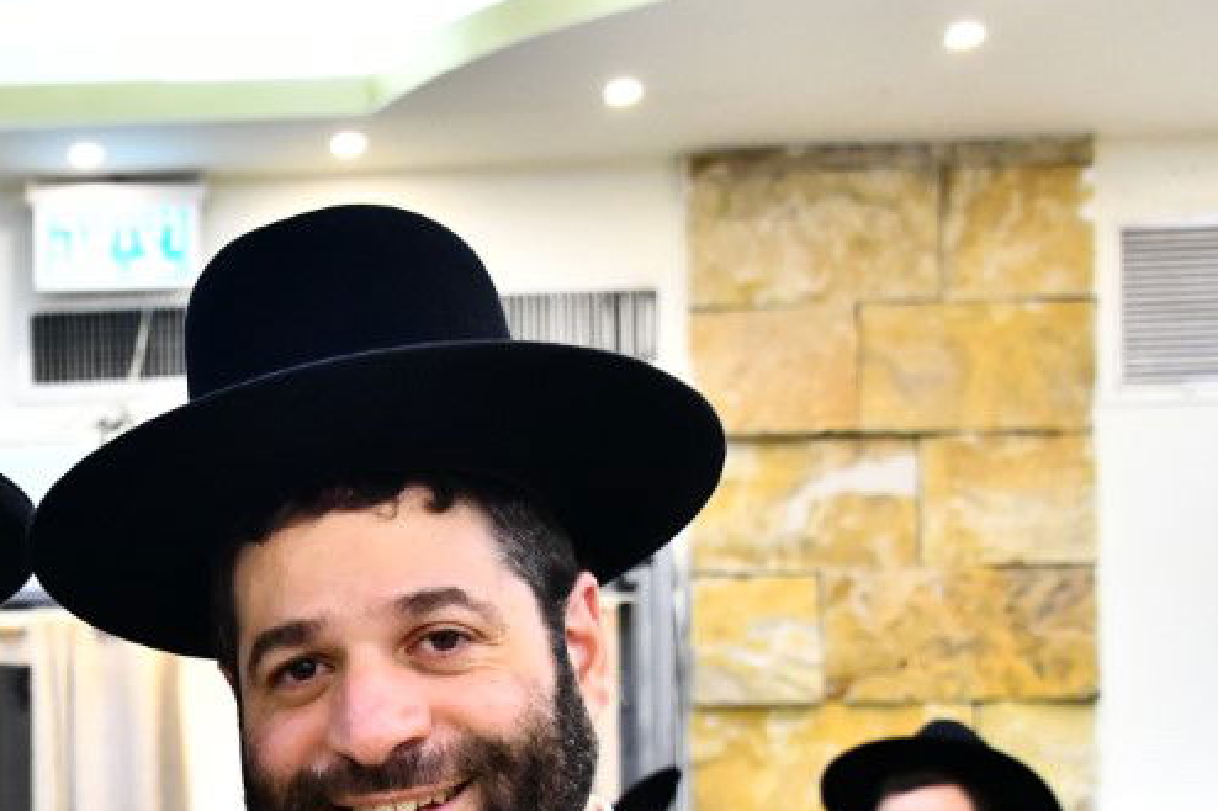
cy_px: 942
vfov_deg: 15.7
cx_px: 116
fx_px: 2841
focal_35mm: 84
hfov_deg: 23.5
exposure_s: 1/125
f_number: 5.6
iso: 4000
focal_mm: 36
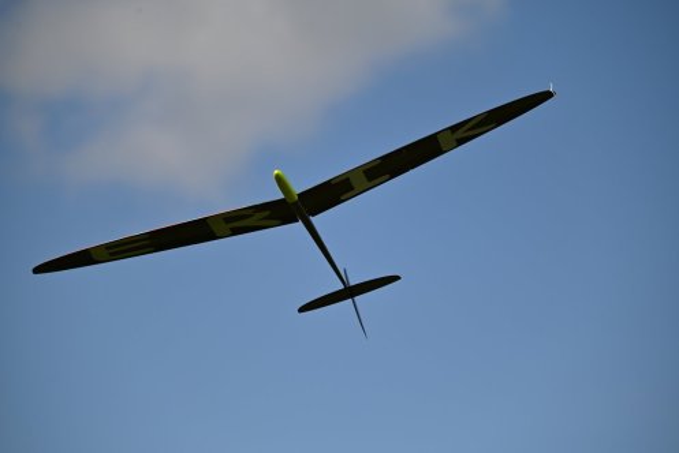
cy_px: 226
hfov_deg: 9.3
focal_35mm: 220
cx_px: 340
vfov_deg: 6.3
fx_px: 4152
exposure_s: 1/3200
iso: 320
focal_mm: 220
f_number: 5.6
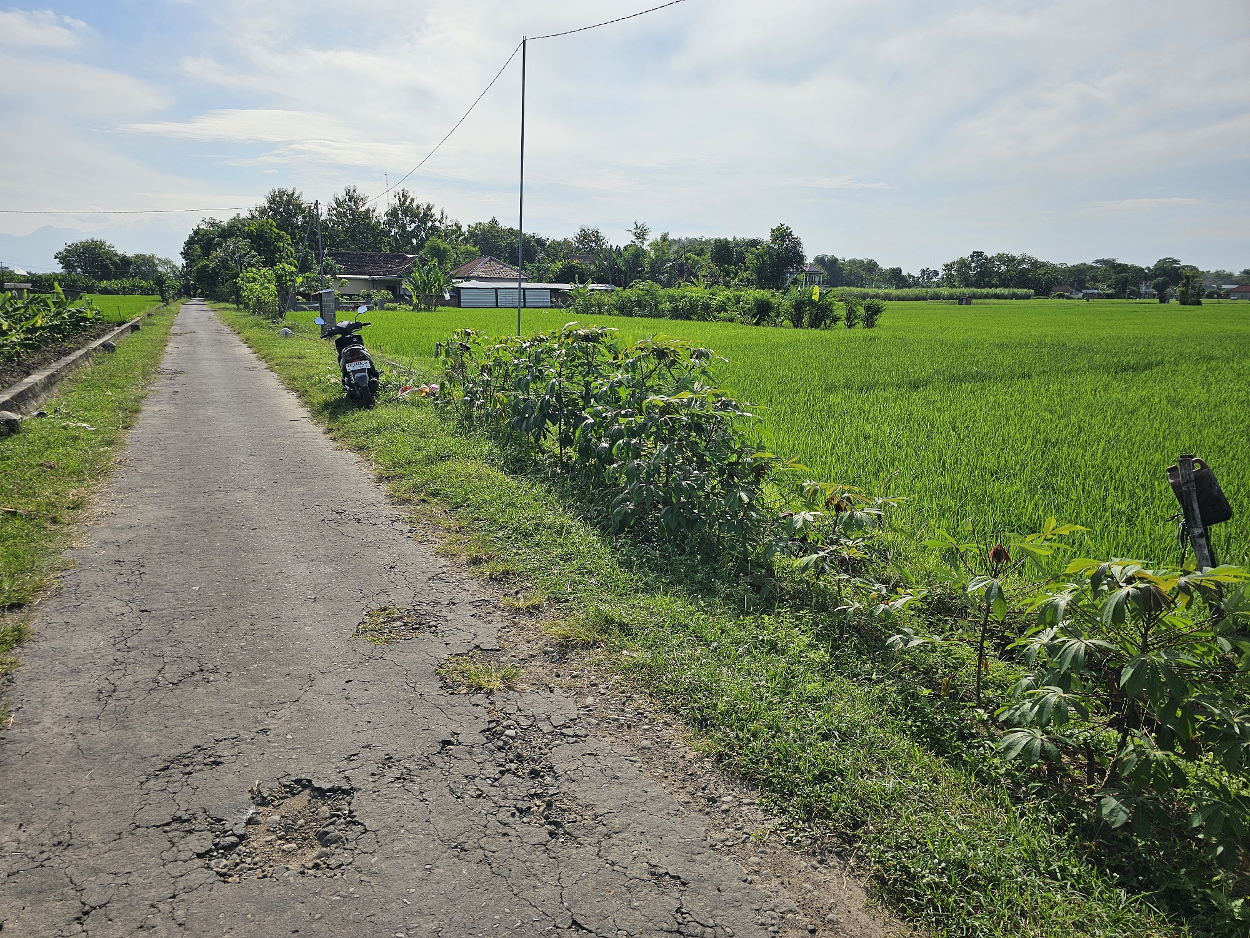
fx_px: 831
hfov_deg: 73.9
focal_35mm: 23
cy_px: 469
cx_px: 625
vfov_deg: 58.9
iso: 12
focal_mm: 6.3
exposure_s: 1/1546
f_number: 1.7
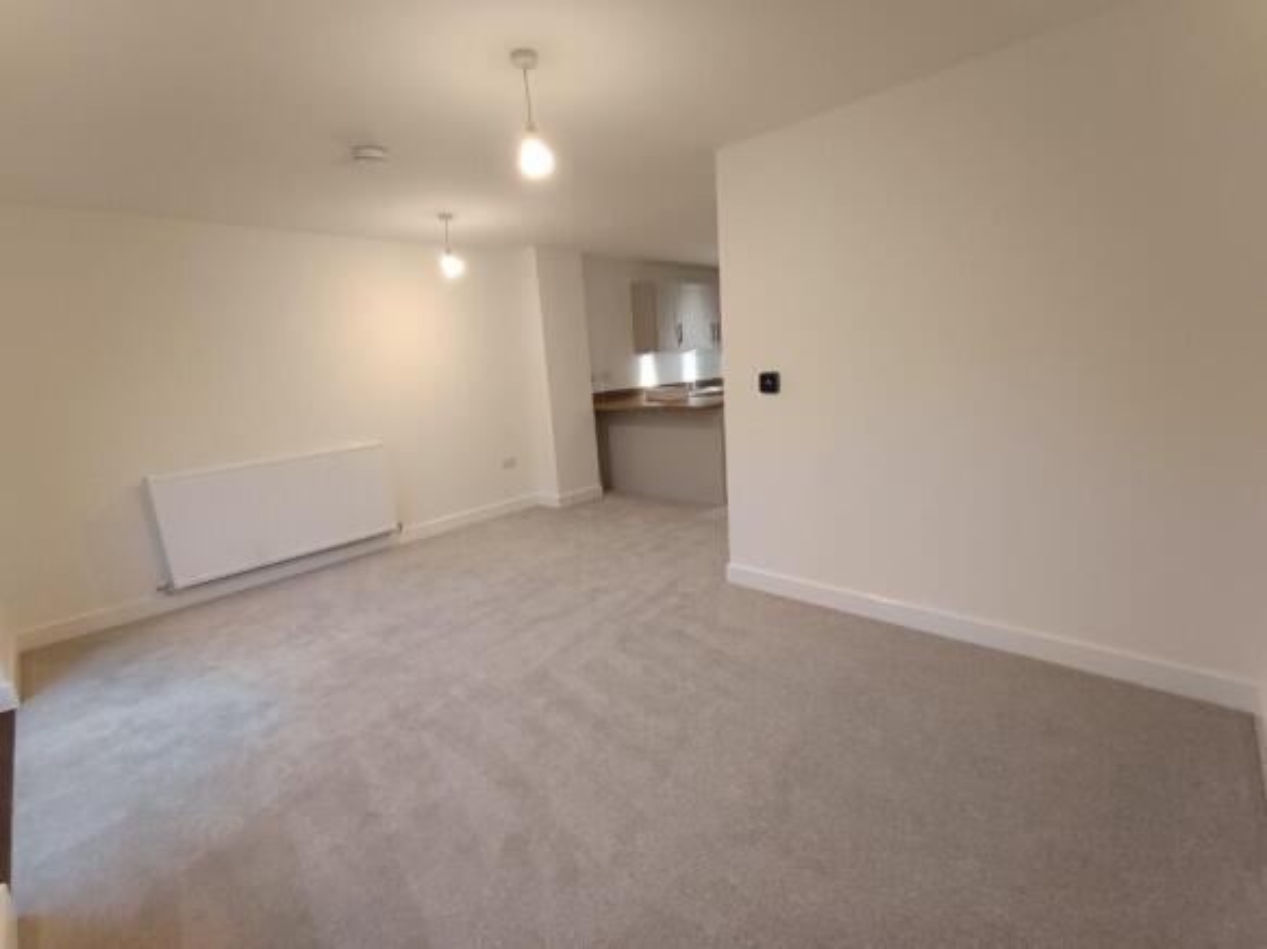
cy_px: 474
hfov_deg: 94.5
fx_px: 586
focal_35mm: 16
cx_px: 634
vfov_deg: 78.1
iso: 355
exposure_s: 1/33.3
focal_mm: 1.65
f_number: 2.2
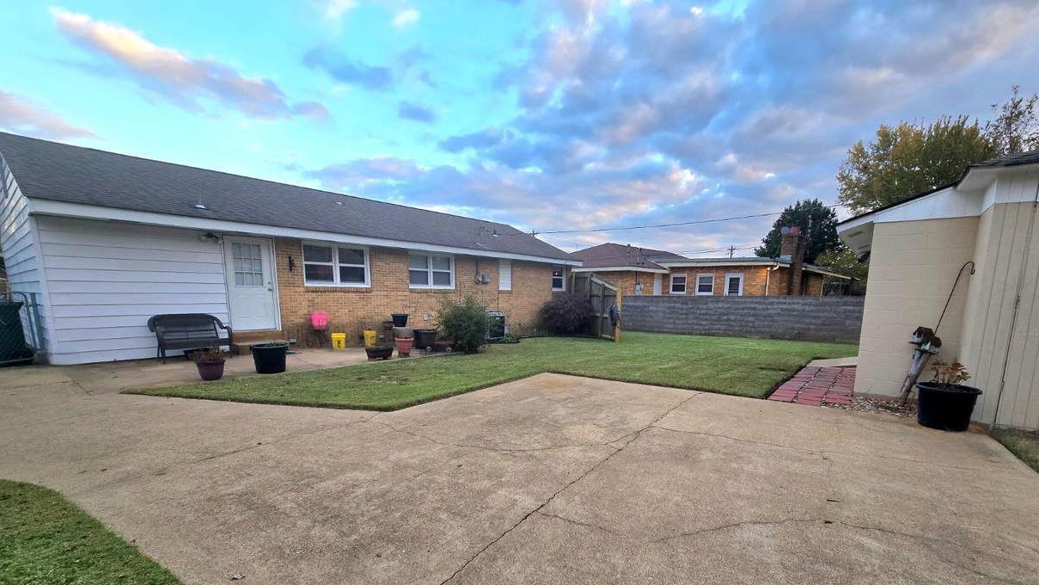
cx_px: 544
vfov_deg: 69.4
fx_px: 413
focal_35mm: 15
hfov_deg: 102.9
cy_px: 366
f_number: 2.2
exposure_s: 1/196
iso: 50
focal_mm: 2.2
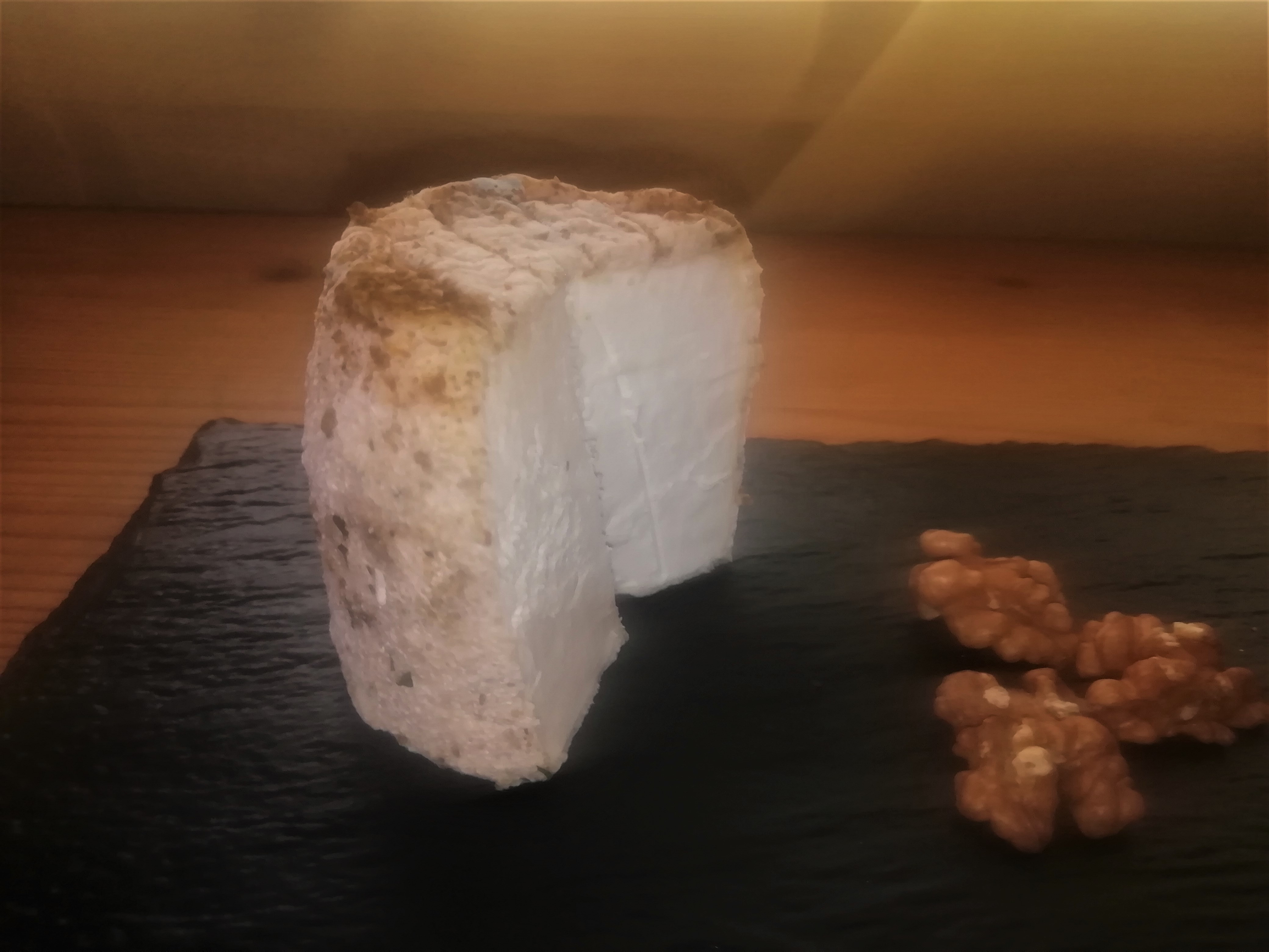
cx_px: 634
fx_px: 953
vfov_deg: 53.1
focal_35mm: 26
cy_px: 476
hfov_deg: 67.3
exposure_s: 1/217
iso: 50
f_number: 2.2
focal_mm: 3.21
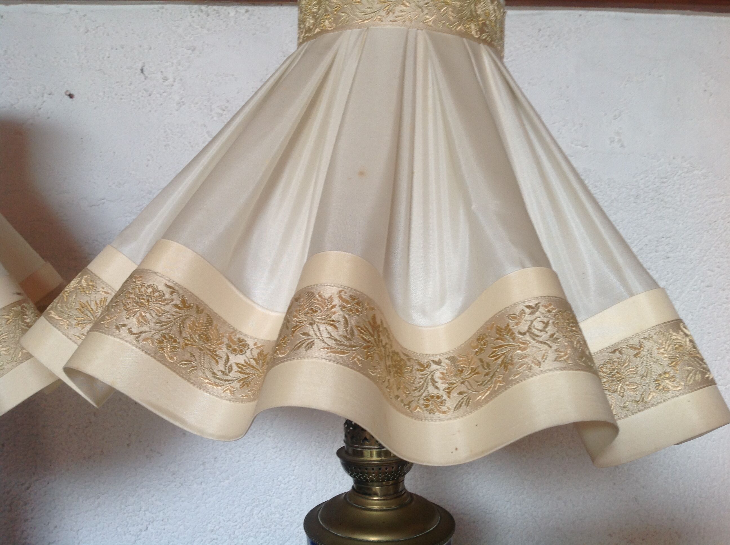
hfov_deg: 52.7
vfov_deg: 40.6
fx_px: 737
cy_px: 272
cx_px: 365
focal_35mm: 35
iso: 64
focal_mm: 4.28
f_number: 2.4
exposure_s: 1/30
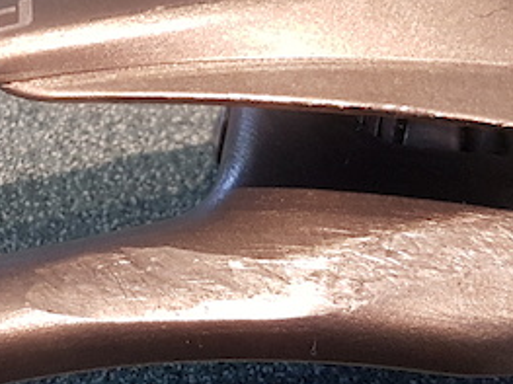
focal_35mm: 79
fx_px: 1170
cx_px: 68
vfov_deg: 18.6
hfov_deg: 24.1
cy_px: 109
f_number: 1.7
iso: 160
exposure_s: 1/40
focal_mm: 4.2
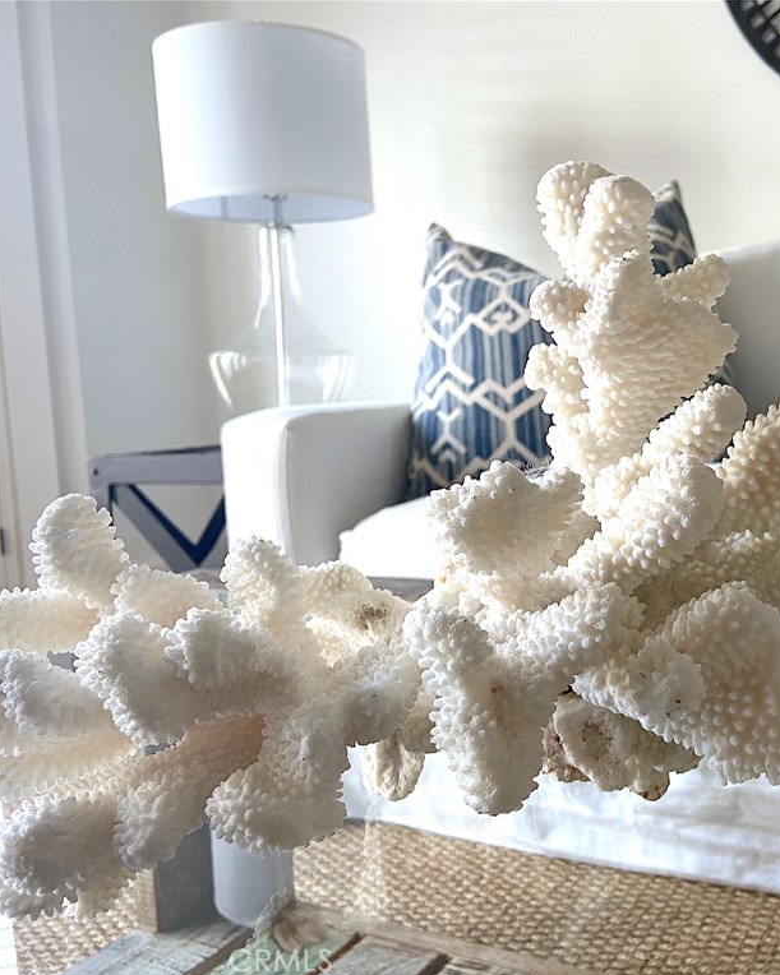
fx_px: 981
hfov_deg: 42.5
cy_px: 489
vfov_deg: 52.8
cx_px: 548
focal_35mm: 34
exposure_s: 1/70
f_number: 1.8
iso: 125
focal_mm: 4.25
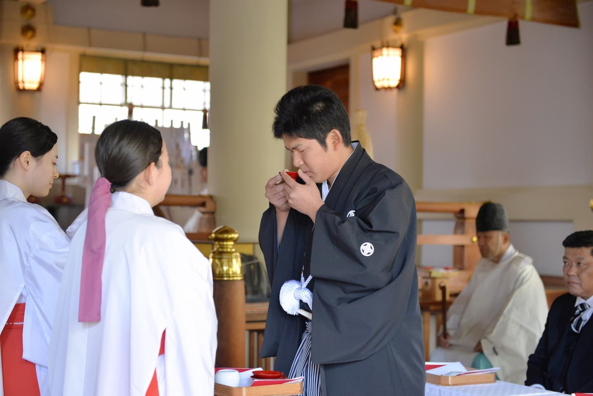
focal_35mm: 70
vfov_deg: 19.5
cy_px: 198
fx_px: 1153
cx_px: 296
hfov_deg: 28.8
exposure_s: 1/125
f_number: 4
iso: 2000
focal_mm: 70
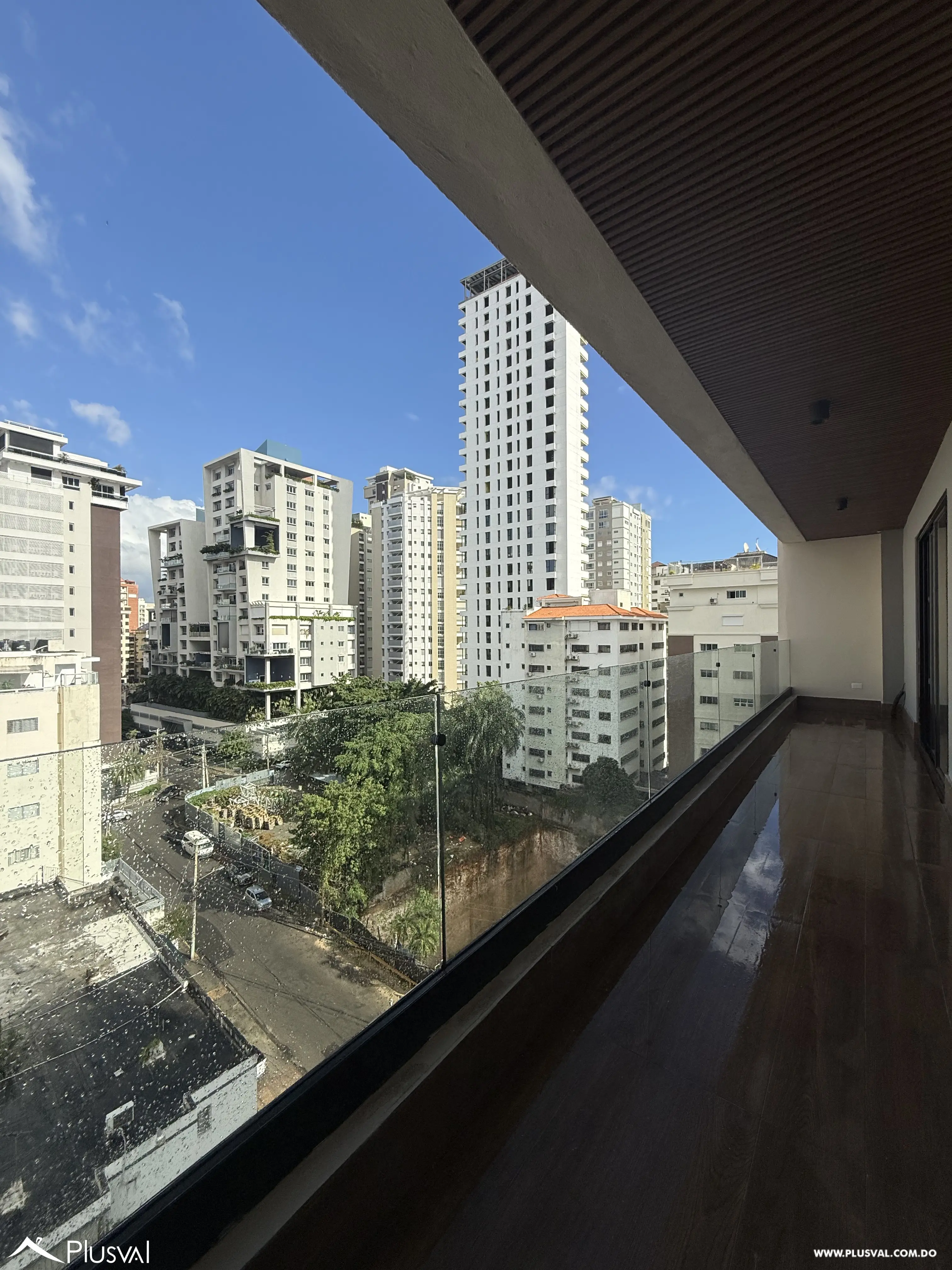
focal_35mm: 14
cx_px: 476
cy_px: 635
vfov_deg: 102.1
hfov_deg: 85.7
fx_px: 513
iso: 50
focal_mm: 2.22
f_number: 2.2
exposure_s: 1/2611
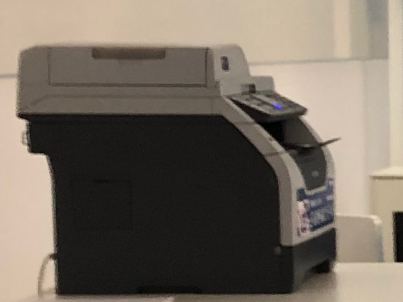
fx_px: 2084
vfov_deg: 8.3
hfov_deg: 9.6
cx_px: 1005
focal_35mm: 179
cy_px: 278
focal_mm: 3.99
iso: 40
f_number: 1.8
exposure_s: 1/17
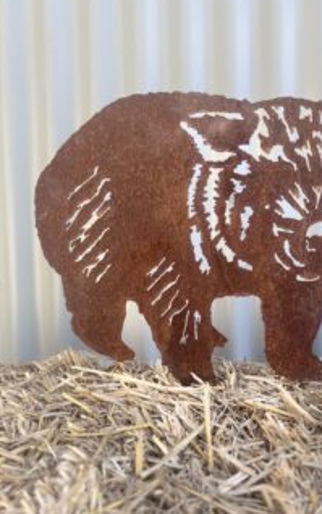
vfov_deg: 59.6
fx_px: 449
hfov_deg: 39.1
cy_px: 275
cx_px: 210
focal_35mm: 32
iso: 80
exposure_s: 1/730
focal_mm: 6.76
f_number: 1.78
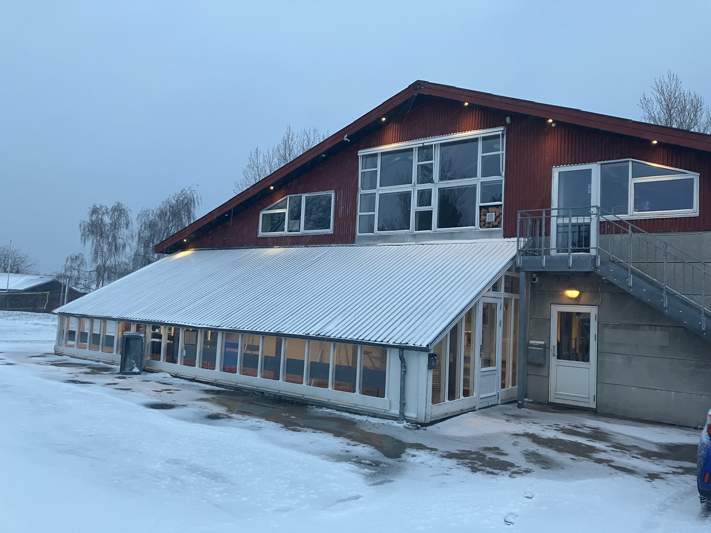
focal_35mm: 28
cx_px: 356
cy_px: 266
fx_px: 575
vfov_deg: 49.7
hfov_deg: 63.4
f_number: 1.8
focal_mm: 3.99
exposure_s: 1/60
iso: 100
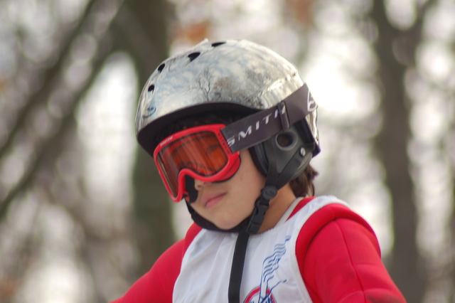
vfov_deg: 3.1
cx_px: 228
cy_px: 152
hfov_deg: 4.6
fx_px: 5684
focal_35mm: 450
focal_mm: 300
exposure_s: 1/125
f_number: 5.6
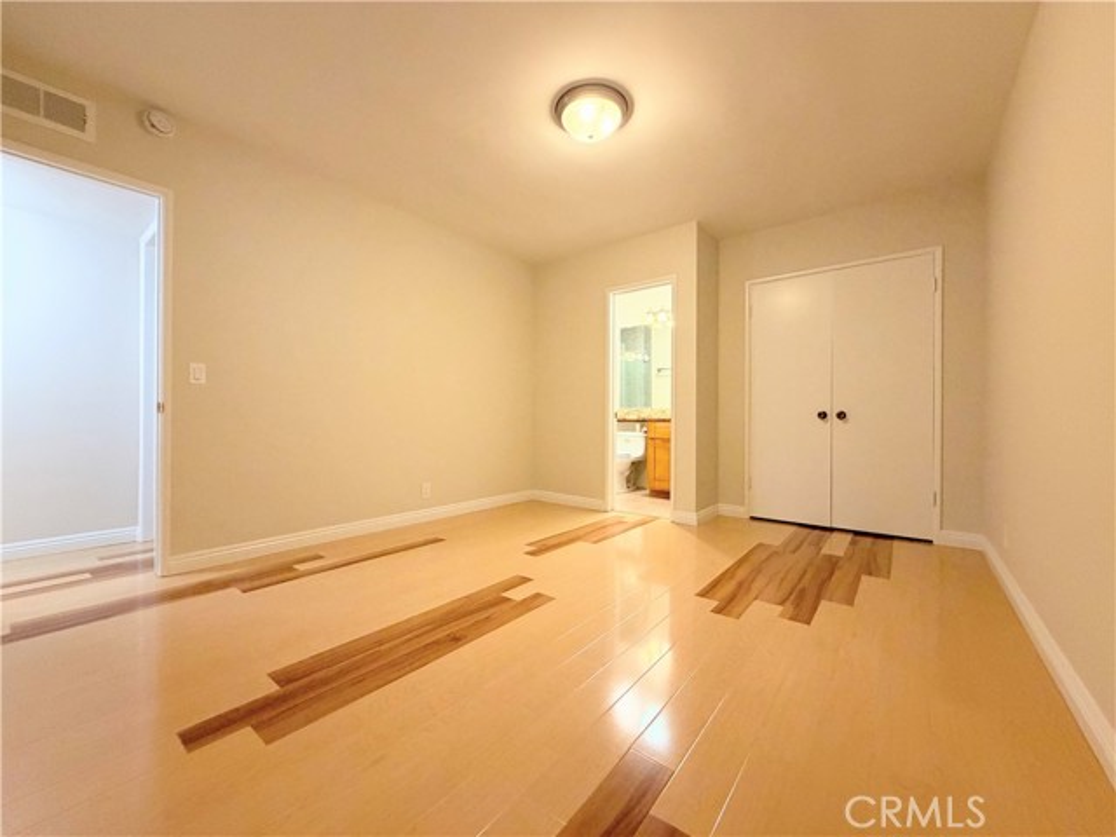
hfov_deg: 102.1
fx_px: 451
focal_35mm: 14
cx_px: 558
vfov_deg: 85.7
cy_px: 418
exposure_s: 1/60
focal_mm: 2.22
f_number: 2.2
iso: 320
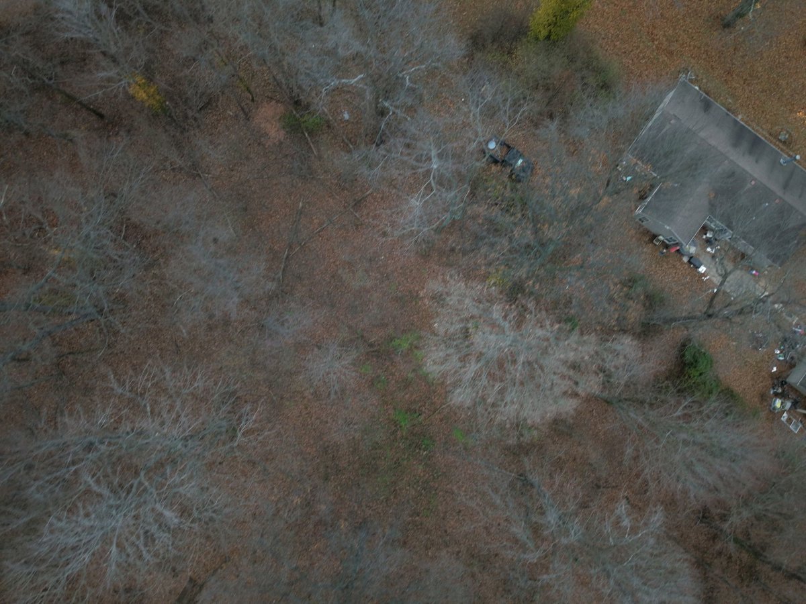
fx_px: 559
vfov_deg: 56.8
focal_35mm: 24
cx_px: 403
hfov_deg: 71.6
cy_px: 302
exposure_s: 1/15
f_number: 1.8
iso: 440
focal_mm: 8.67
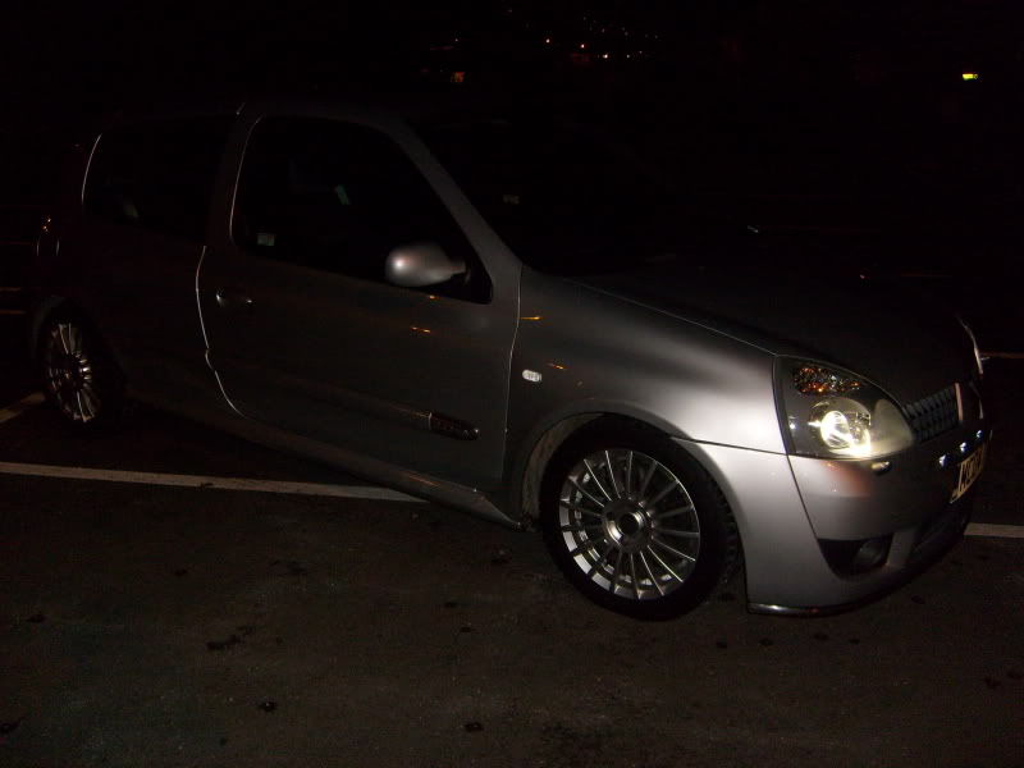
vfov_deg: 40.7
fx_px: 1035
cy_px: 384
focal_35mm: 35
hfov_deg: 52.6
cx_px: 512
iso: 100
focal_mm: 5.8
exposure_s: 1/45
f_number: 2.8
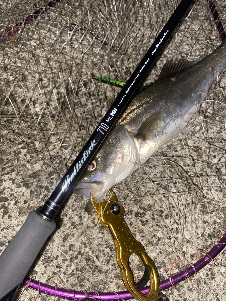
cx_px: 113
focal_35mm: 26
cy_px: 150
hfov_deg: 53.1
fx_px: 226
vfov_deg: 67.3
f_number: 1.8
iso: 32
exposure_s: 1/43
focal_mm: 4.25
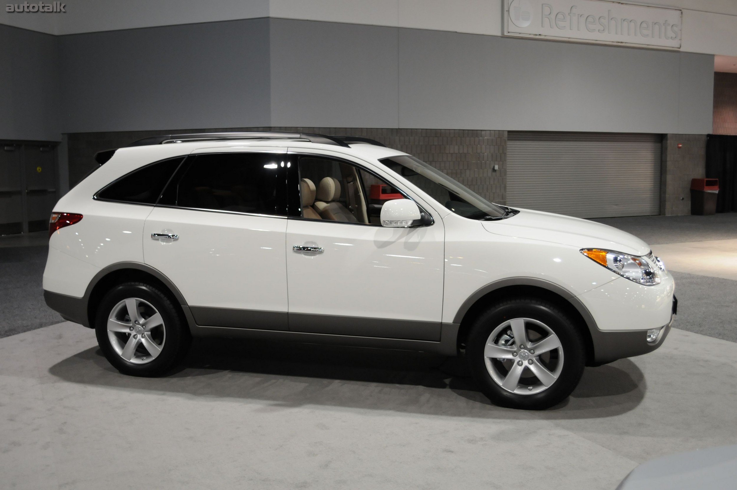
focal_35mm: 36
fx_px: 736
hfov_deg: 53.2
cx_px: 368
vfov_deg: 36.8
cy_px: 245
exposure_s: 1/30
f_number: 4
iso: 800
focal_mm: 24
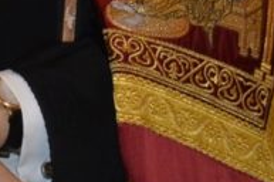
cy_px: -72
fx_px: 1208
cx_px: -297
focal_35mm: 159
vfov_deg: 8.5
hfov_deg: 11.5
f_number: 3.5
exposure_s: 1/60
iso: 500
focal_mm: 20
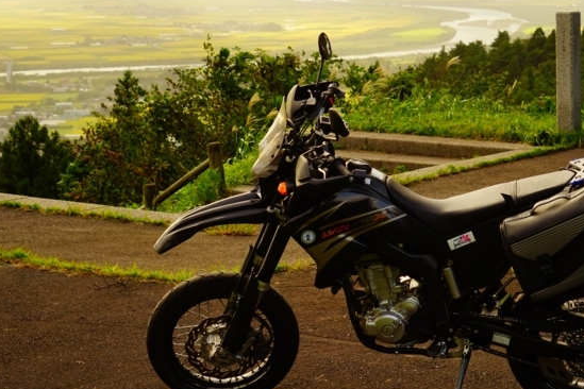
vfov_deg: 15.9
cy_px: 179
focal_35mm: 86
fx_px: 1395
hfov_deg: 23.5
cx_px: 385
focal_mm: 59
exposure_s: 1/100
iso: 100
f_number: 9
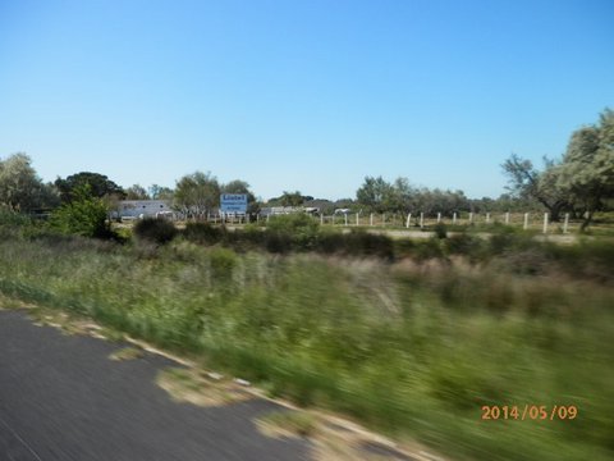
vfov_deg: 54.9
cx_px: 307
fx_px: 443
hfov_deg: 69.4
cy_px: 230
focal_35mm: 25
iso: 80
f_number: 8.7
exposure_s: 1/125
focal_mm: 4.5
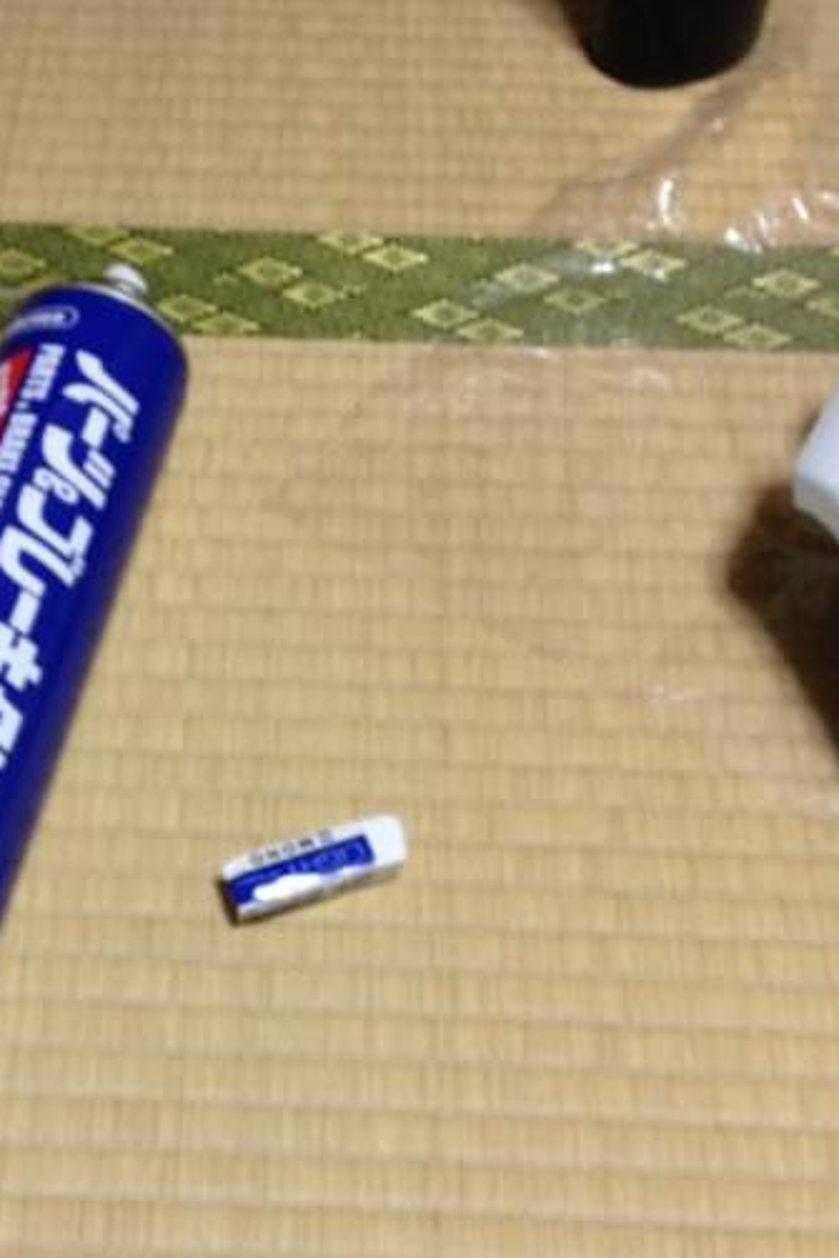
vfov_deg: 34.4
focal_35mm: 58
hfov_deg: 23.2
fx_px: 2026
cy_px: 749
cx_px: 223
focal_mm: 4.28
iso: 80
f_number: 2.4
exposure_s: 1/20
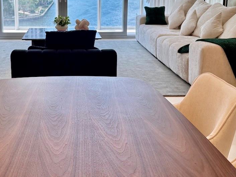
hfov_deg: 36.9
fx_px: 348
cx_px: 69
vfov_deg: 28.1
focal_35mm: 51
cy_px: 45
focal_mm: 6.76
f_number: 1.78
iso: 100
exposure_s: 1/297
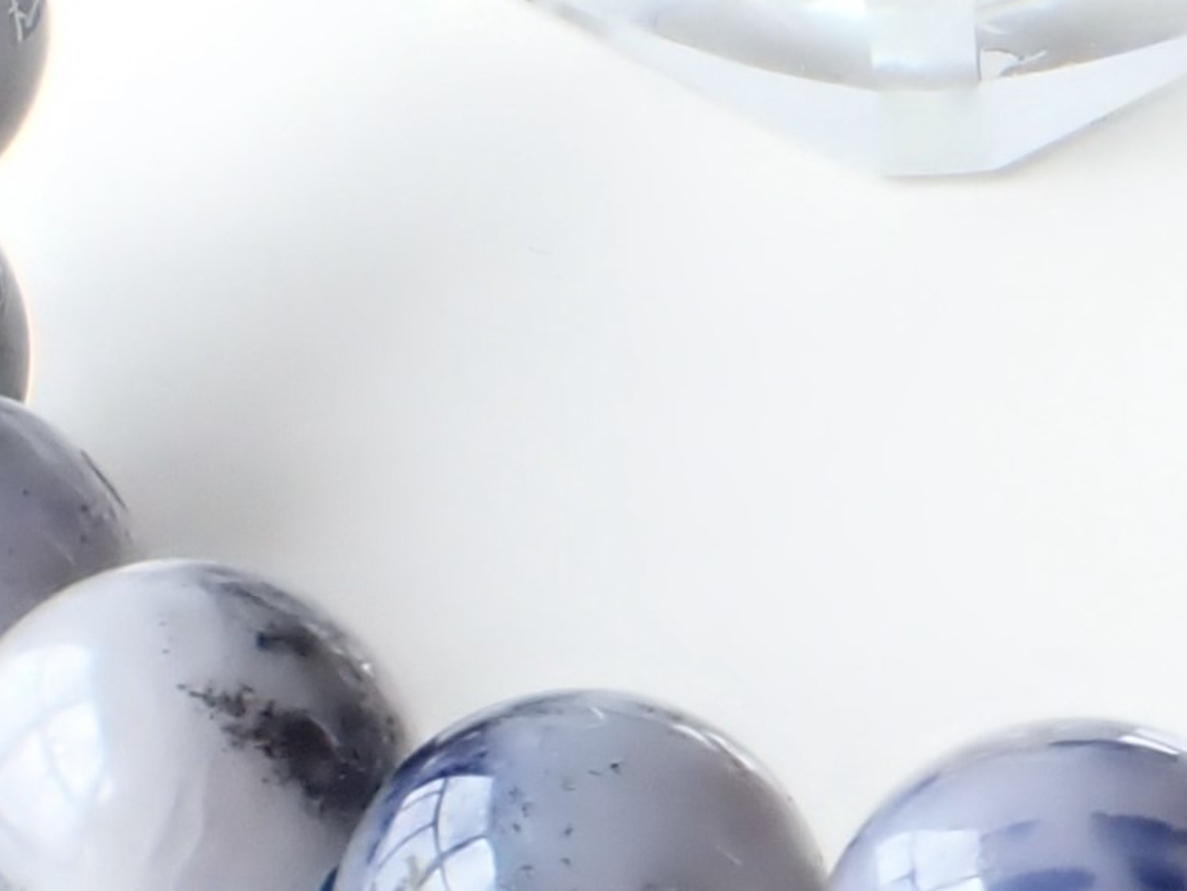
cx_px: 1084
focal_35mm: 127
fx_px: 4356
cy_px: 418
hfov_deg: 15.3
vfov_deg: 11.7
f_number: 3.2
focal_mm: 5.4
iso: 100
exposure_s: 1/160
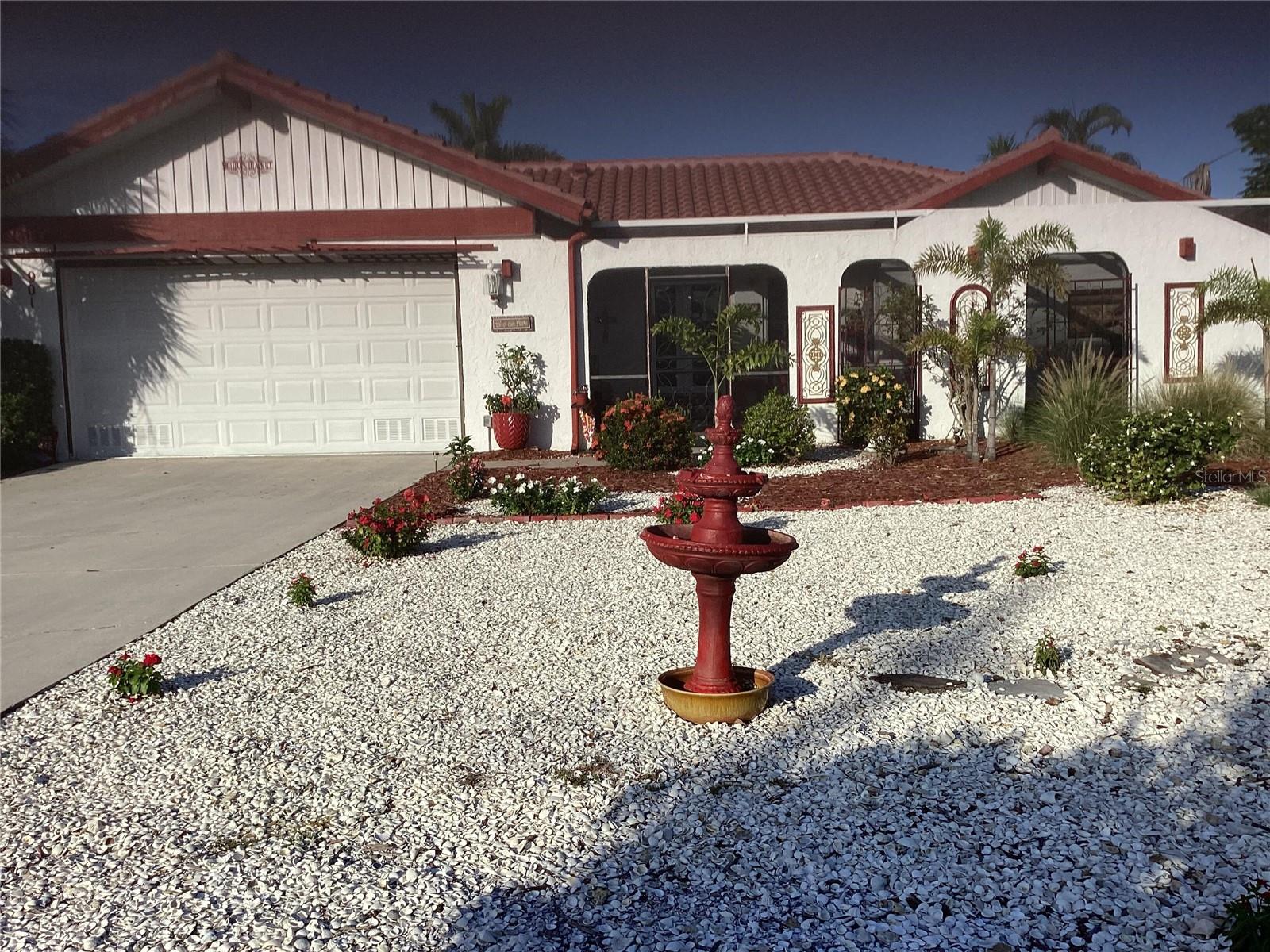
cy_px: 476
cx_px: 635
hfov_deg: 58.4
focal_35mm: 31
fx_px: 1137
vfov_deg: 45.4
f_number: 2.4
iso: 25
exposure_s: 1/1274
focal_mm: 3.3
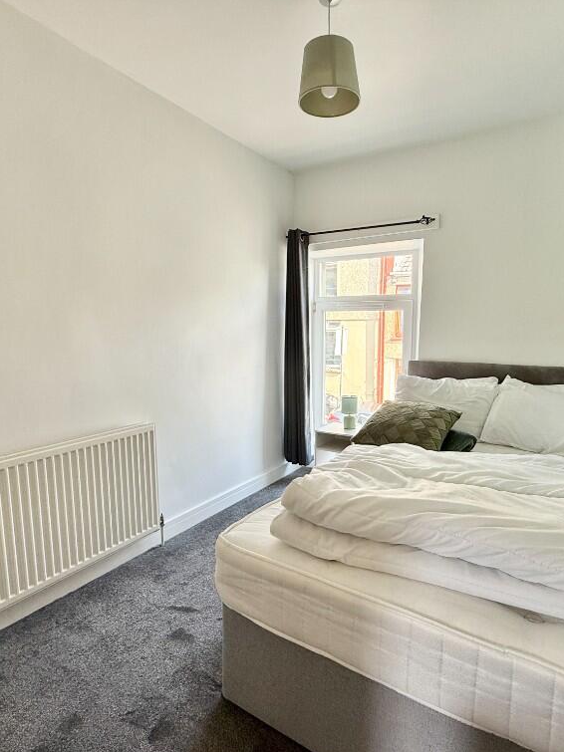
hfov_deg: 68.4
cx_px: 318
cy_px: 379
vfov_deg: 84.7
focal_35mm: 19
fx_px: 413
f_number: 2.2
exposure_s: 1/99
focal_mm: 2.22
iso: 80
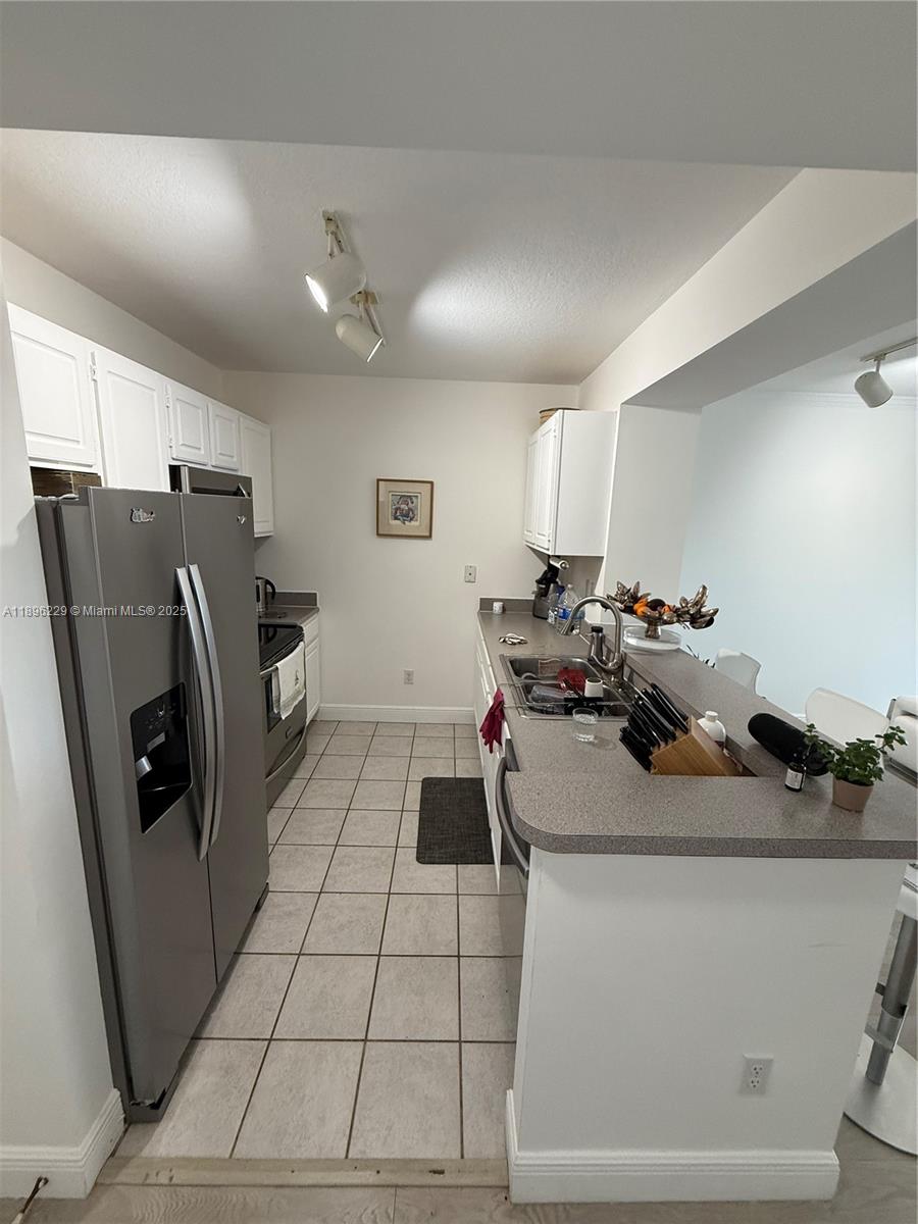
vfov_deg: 102.1
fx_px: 495
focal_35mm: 14
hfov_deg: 85.7
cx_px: 459
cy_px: 612
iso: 250
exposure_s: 1/60
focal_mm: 2.22
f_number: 2.2
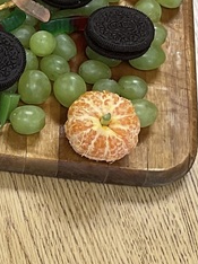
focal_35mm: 127
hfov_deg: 10.6
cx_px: -206
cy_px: 108
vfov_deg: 15.5
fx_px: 970
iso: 32
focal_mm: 3
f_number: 1.8
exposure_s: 1/60
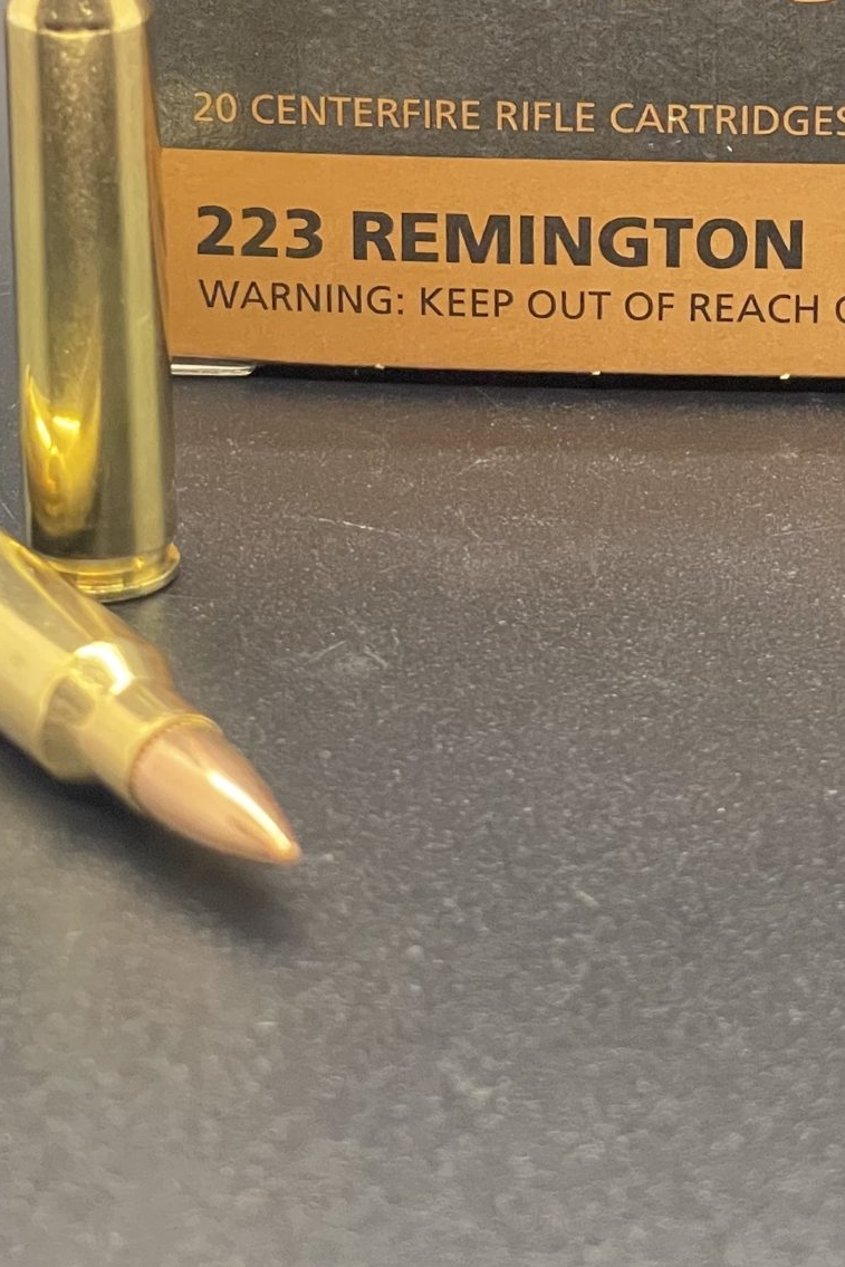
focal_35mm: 122
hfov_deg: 11.2
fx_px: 4294
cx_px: 772
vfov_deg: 16.6
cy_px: 170
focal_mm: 6
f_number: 2
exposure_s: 1/60
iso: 640
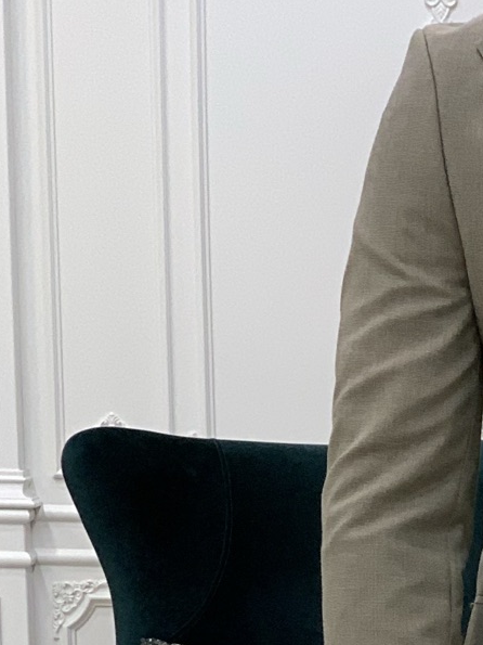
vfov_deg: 10.6
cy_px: 1019
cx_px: 756
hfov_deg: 8.1
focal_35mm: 179
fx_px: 3331
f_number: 2.4
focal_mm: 6
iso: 125
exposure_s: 1/119
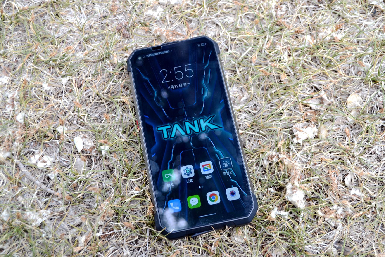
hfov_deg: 40.3
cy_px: 128
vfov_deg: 27.5
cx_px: 189
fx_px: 524
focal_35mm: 49
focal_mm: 32
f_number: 5.6
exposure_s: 1/125
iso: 220
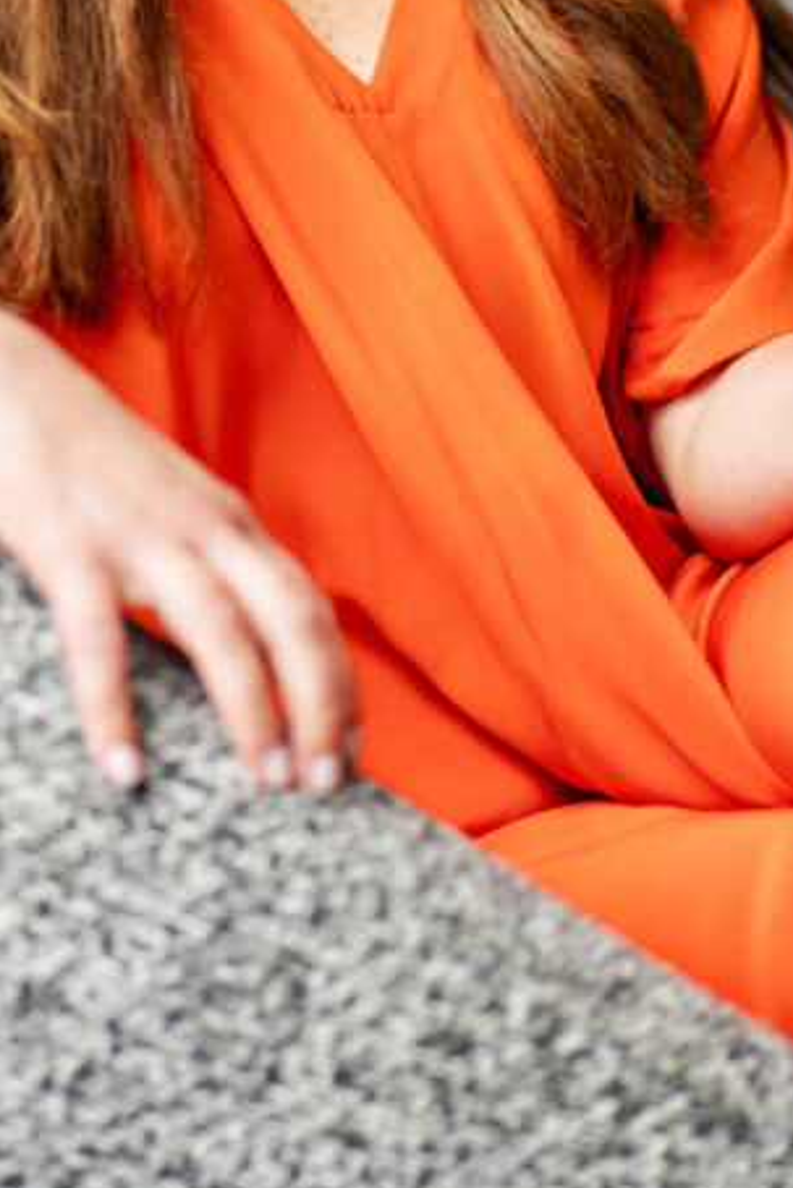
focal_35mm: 202
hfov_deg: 6.8
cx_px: 270
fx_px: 6669
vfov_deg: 10.1
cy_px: -81
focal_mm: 85
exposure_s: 1/2000
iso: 400
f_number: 1.8
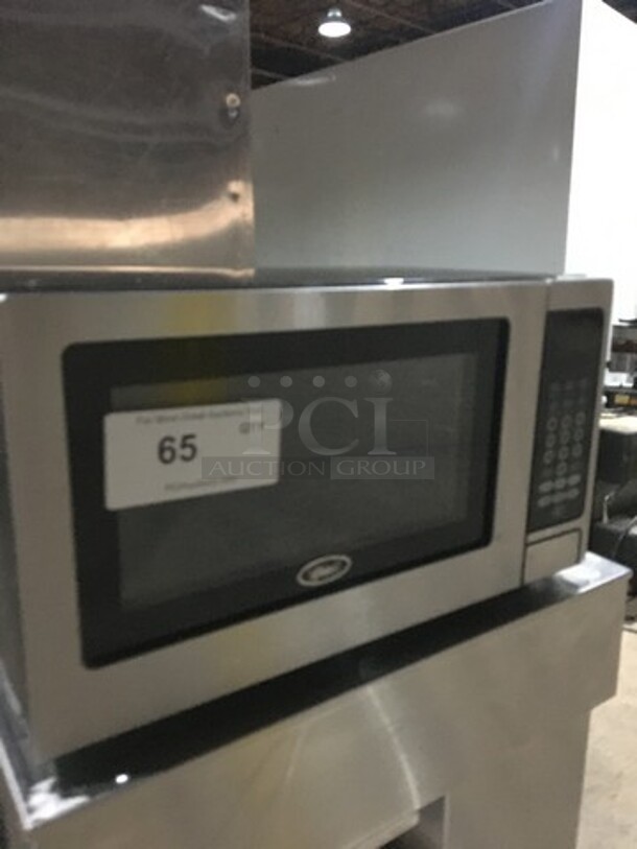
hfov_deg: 48.2
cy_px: 424
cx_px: 318
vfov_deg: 61.7
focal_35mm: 29
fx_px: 711
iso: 320
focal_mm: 4.15
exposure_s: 1/15
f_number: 2.2
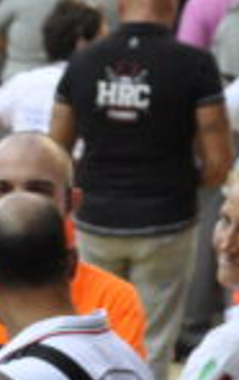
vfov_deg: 3.6
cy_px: 551
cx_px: -529
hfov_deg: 2.3
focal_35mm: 576
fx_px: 5980
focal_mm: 80
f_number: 5.6
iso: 640
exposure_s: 1/250
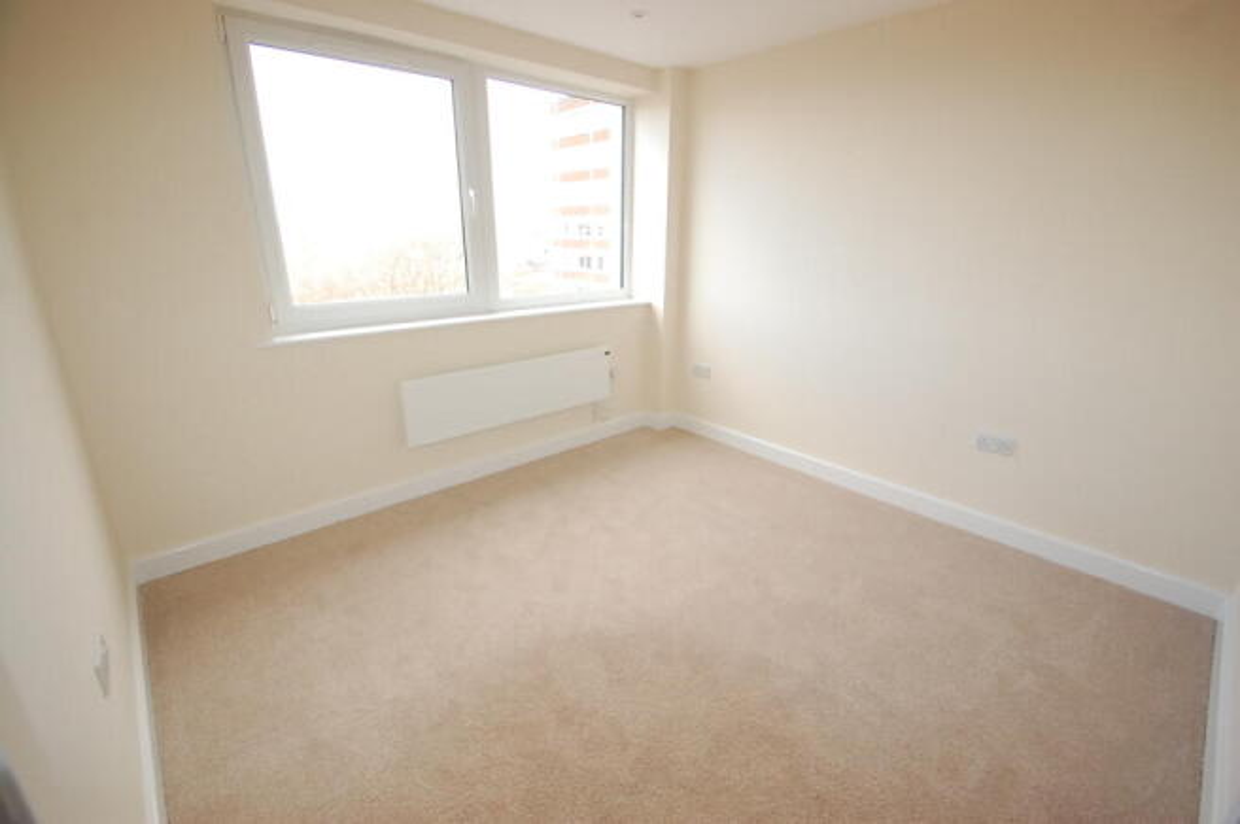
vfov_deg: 77.2
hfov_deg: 100.4
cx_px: 620
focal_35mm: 15
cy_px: 412
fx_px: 516
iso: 1600
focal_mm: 10
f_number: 4.5
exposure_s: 1/500
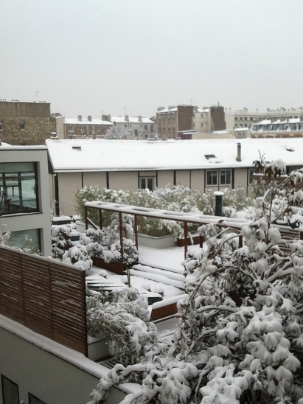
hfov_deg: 29.5
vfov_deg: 38.8
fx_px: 572
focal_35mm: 49
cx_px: 194
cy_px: 231
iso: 80
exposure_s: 1/343
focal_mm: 3.85
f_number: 2.8
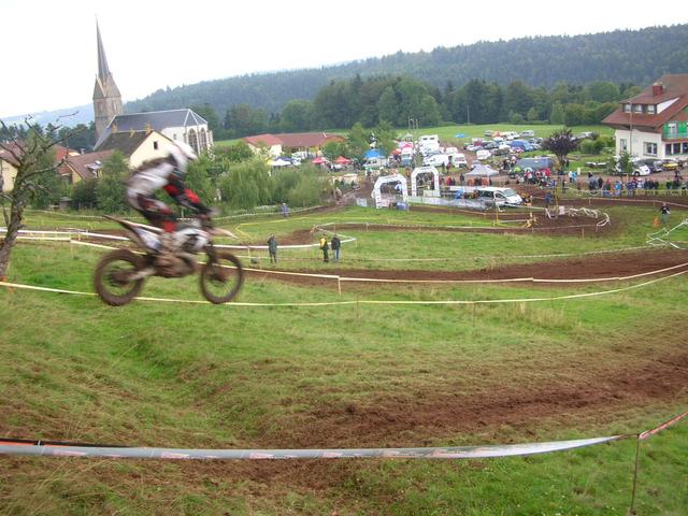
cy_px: 258
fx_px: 696
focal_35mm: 35
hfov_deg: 52.6
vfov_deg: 40.7
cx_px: 344
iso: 50
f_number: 2.8
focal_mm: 5.8
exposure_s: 1/104
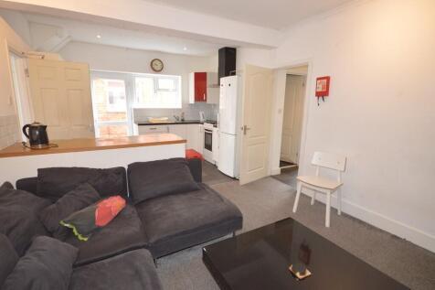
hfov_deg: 100.4
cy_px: 145
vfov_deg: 77.3
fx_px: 181
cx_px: 218
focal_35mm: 15
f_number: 4
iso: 1100
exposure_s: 1/60
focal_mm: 10
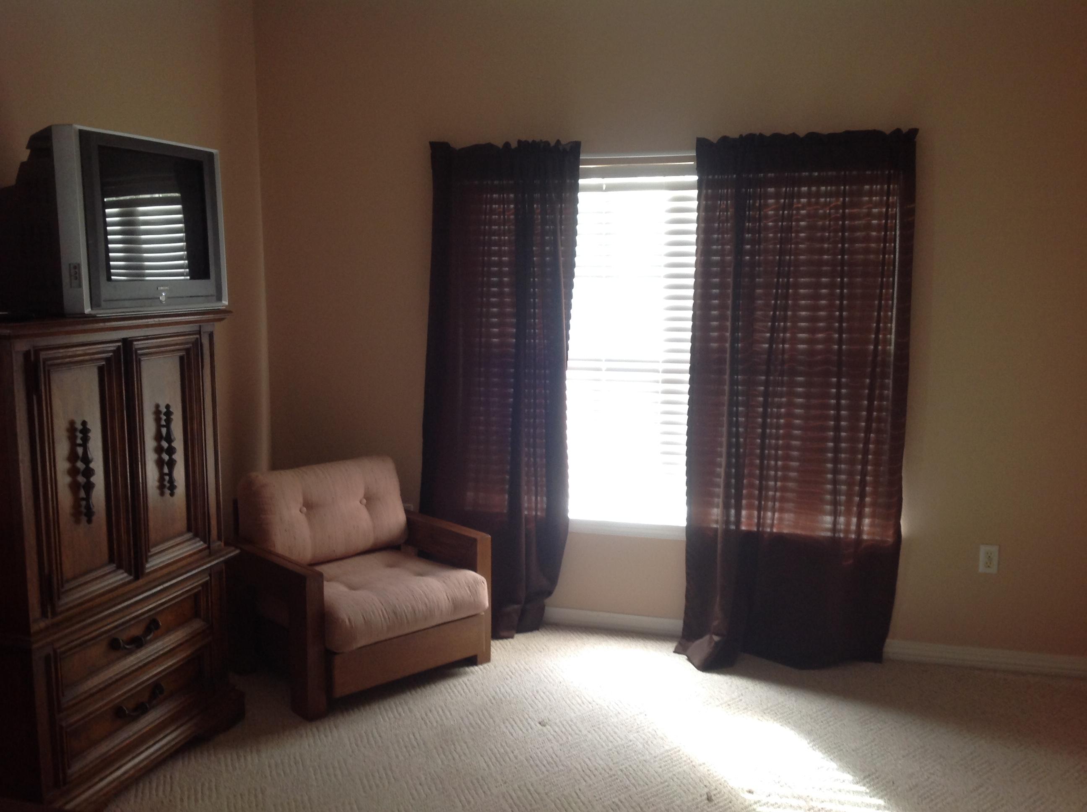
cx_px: 544
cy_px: 406
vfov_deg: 40.6
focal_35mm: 35
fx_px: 1097
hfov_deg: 52.7
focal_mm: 4.28
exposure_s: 1/15
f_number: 2.4
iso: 80
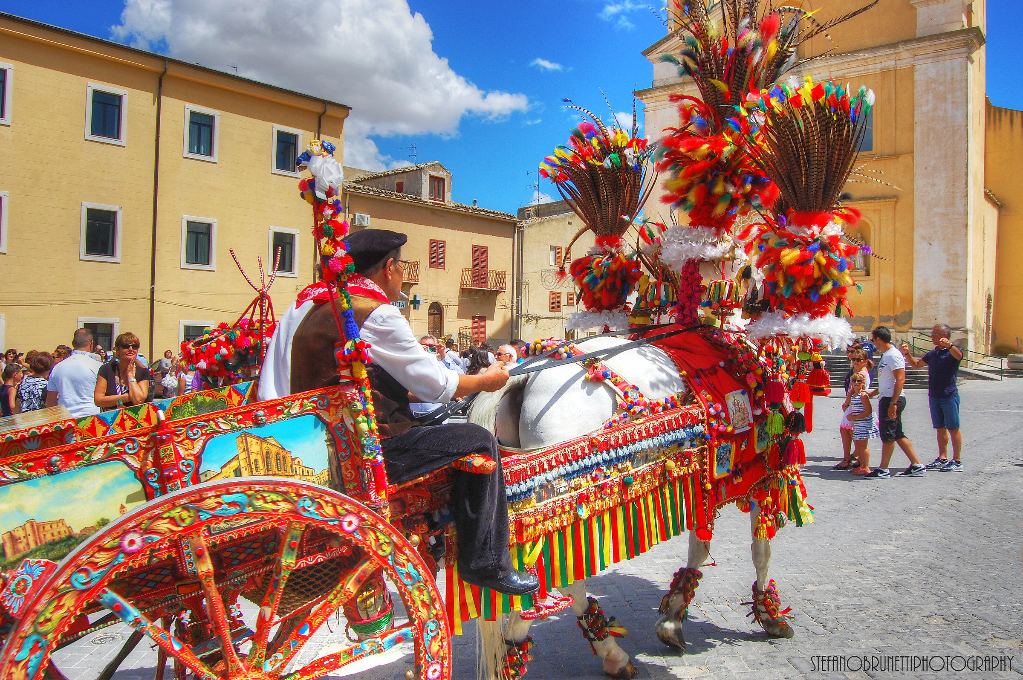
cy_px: 340
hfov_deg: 67.4
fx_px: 766
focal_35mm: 27
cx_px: 512
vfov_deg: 47.8
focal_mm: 18
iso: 200
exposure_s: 1/320
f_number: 9
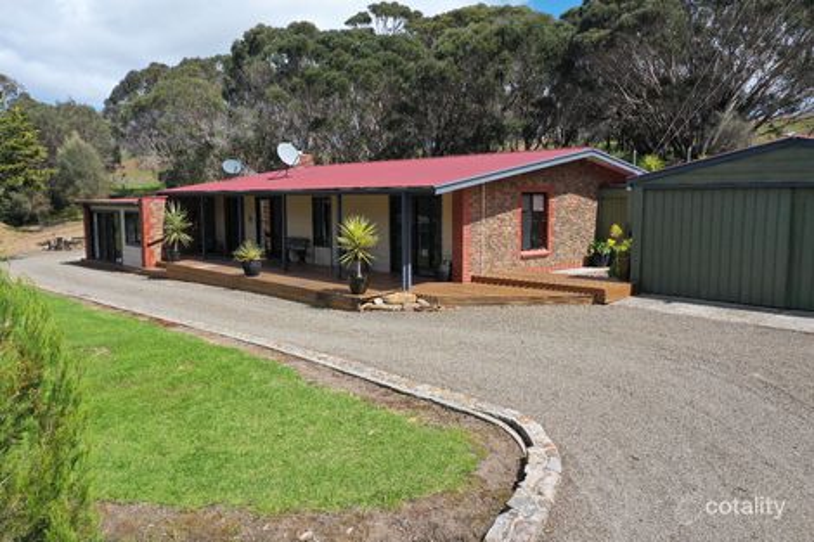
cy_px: 271
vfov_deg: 46.4
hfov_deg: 65.5
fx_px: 633
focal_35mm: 28
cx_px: 407
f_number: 5.6
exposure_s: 1/400
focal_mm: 10.26
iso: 100
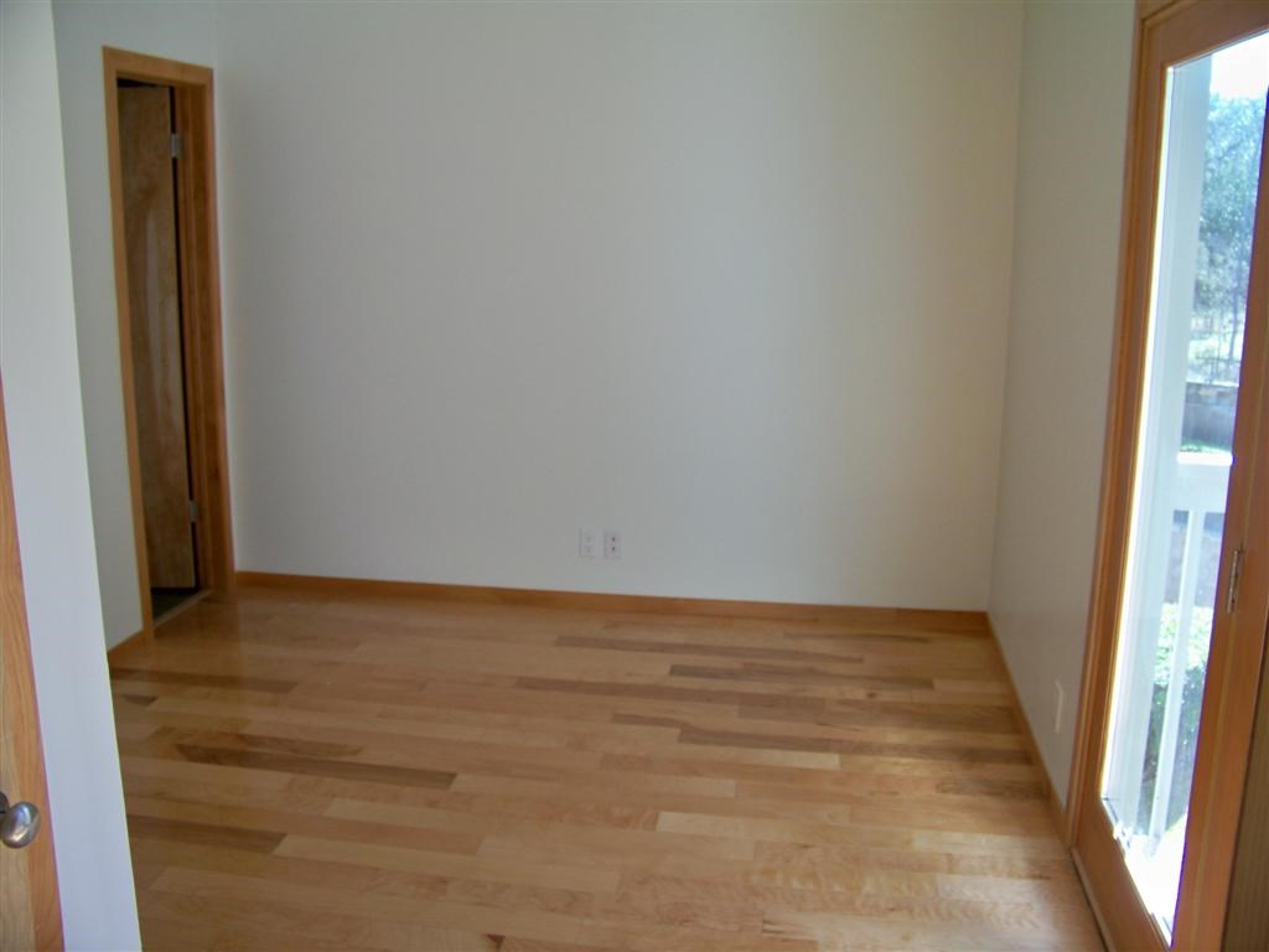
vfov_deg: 42.9
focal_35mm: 33
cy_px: 476
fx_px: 1210
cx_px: 634
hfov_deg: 55.4
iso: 80
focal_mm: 5.85
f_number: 2.8
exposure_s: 1/30
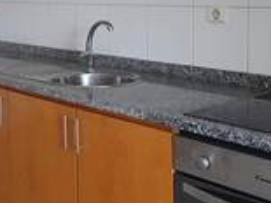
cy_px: 24
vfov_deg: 21.5
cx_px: -12
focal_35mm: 67
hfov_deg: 27.0
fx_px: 524
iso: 160
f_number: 2.2
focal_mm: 1.8
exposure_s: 1/50
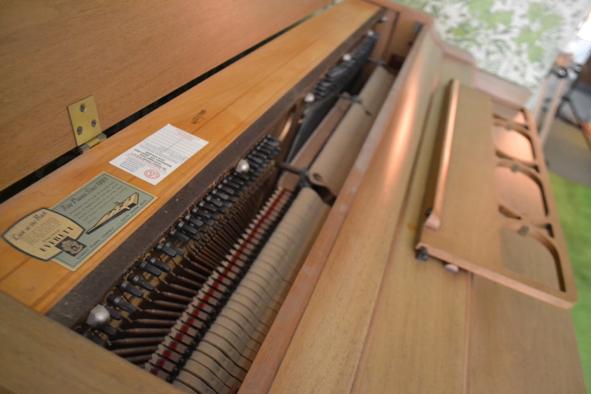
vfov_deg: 47.9
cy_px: 197
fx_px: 443
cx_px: 296
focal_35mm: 27
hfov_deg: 67.4
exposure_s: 1/20
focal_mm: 18
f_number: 3.5
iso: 3200
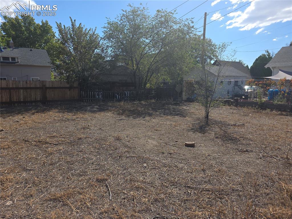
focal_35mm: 23
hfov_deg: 74.0
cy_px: 110
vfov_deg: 58.8
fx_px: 194
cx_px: 146
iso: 12
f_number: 1.7
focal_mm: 6.3
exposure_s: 1/978
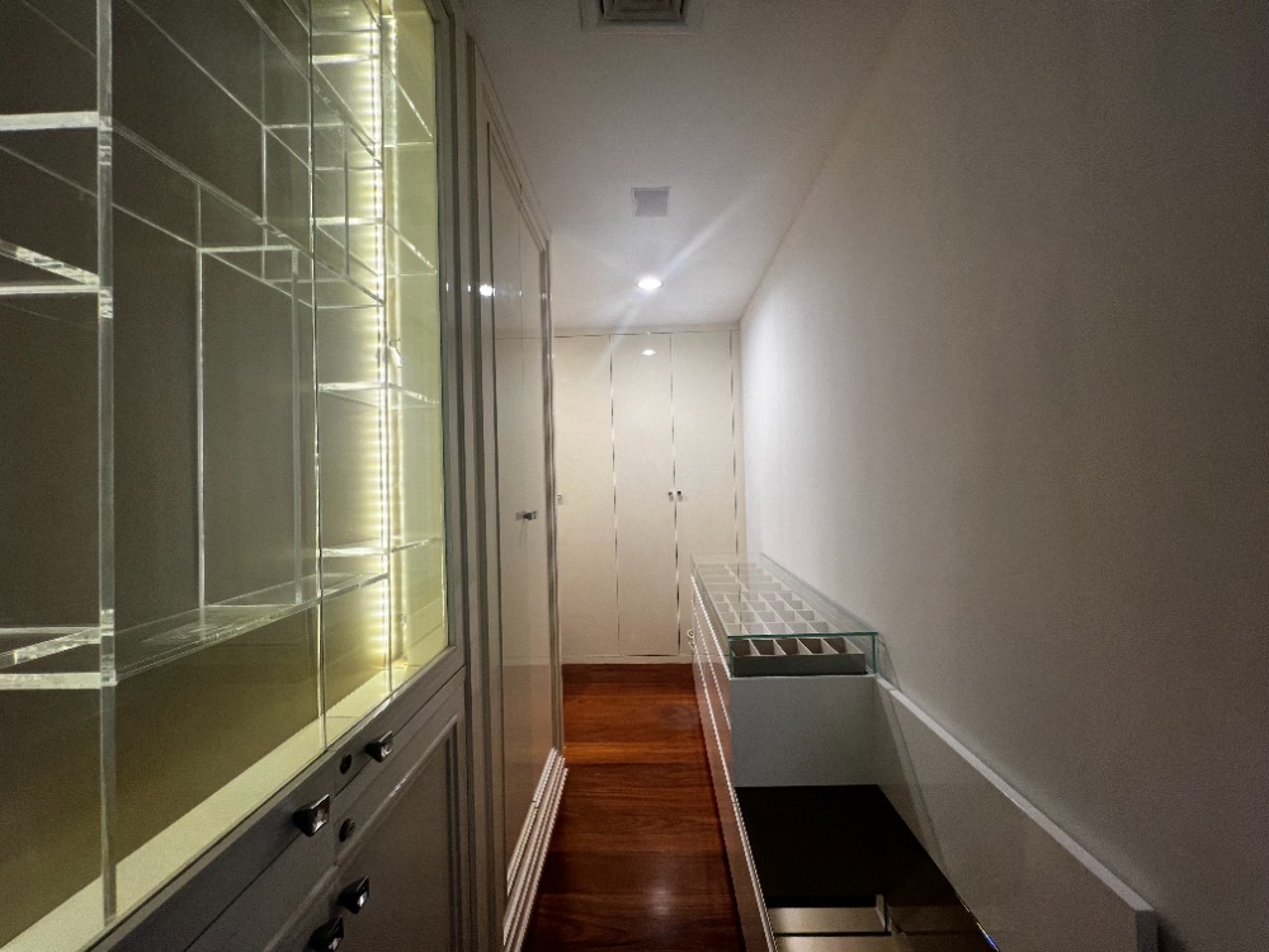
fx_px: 477
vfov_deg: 89.9
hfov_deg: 106.2
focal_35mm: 13
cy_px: 476
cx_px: 634
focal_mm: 1.57
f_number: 1.8
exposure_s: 1/50
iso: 125
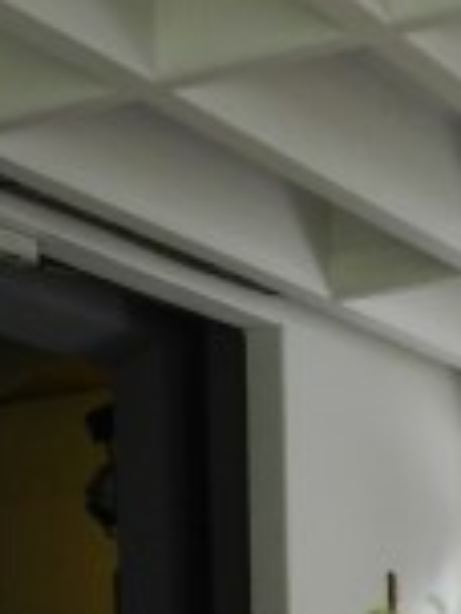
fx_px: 2149
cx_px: -239
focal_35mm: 121
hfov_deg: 11.7
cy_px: 949
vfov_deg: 15.0
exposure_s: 1/40
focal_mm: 4
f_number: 3.4
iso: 160
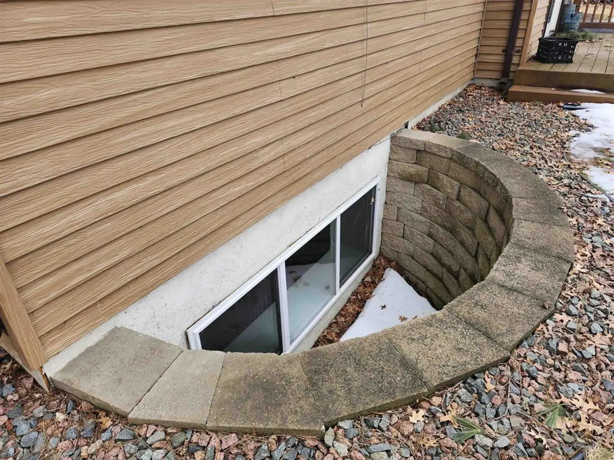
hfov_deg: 73.9
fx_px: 408
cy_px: 230
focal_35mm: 23
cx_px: 307
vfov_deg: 58.9
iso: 25
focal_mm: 5.54
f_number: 1.8
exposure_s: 1/315
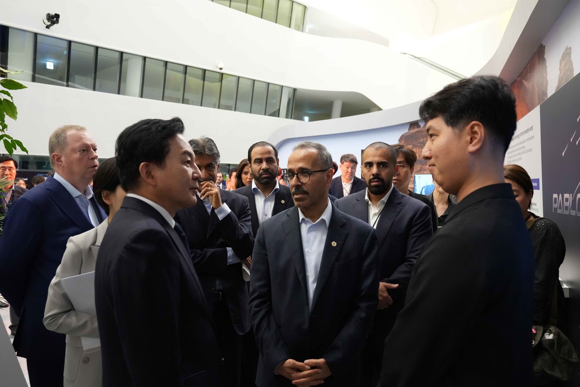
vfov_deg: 42.3
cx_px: 290
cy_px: 194
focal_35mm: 31
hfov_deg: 60.3
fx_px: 499
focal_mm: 31
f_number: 4.5
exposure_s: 1/100
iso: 8000
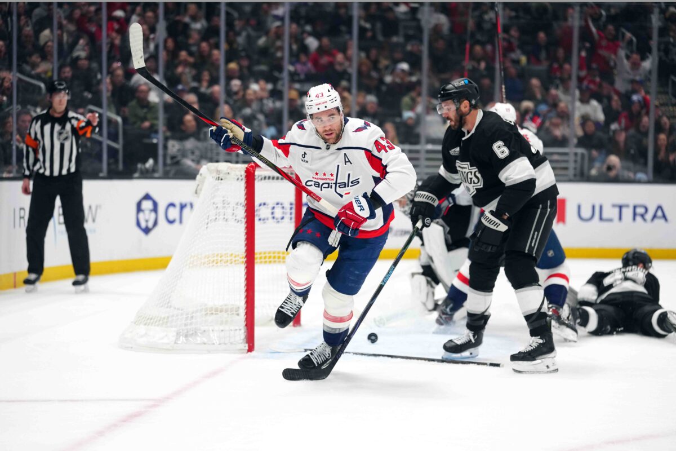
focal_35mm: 93
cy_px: 226
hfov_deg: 21.9
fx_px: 1746
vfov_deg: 14.7
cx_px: 338
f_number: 2
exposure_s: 1/4000
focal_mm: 93
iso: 2000
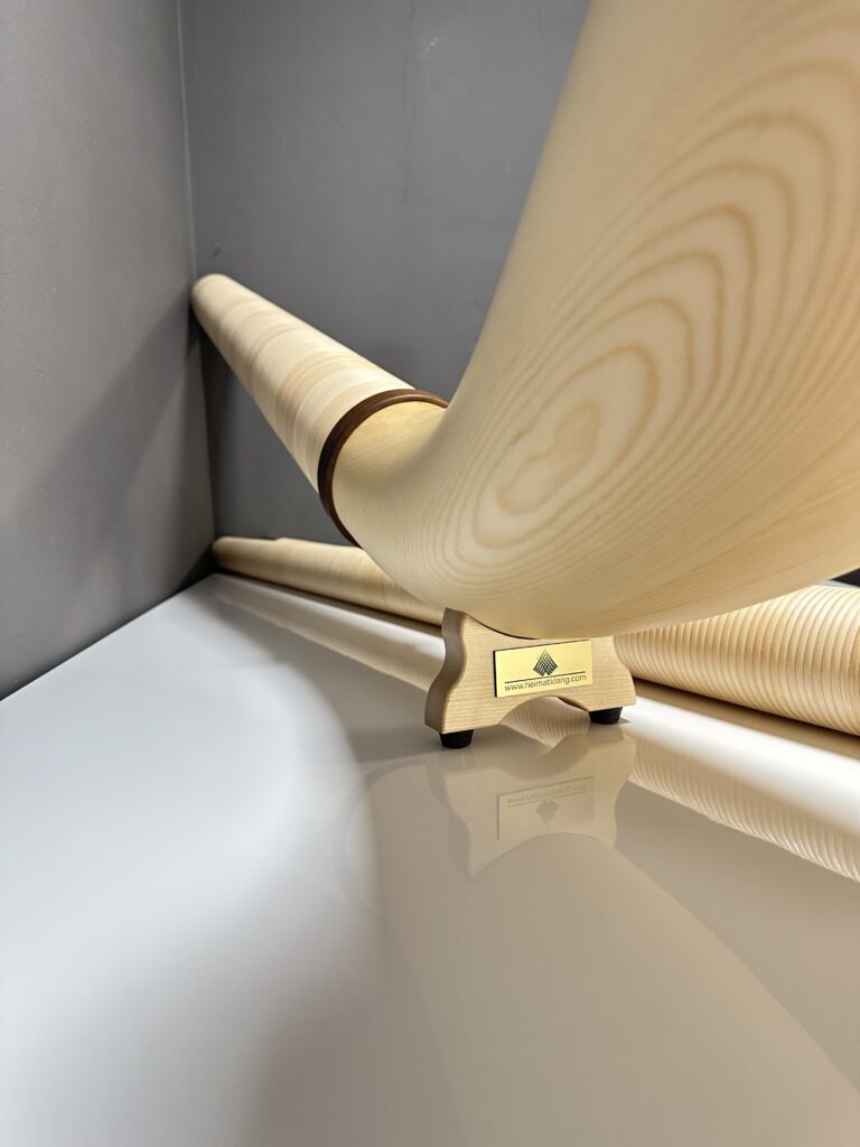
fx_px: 795
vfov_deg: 71.6
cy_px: 574
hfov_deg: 56.8
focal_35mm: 24
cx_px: 430
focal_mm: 6.86
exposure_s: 1/59
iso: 400
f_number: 1.78
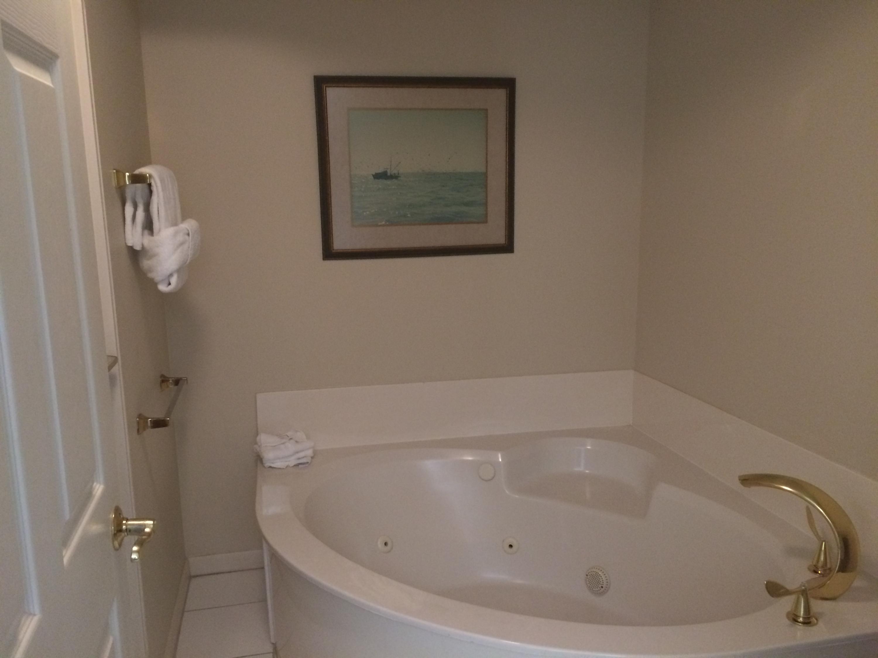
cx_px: 439
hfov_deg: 61.7
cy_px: 329
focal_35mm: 29
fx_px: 736
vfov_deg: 48.2
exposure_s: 1/30
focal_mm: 4.15
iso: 320
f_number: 2.2
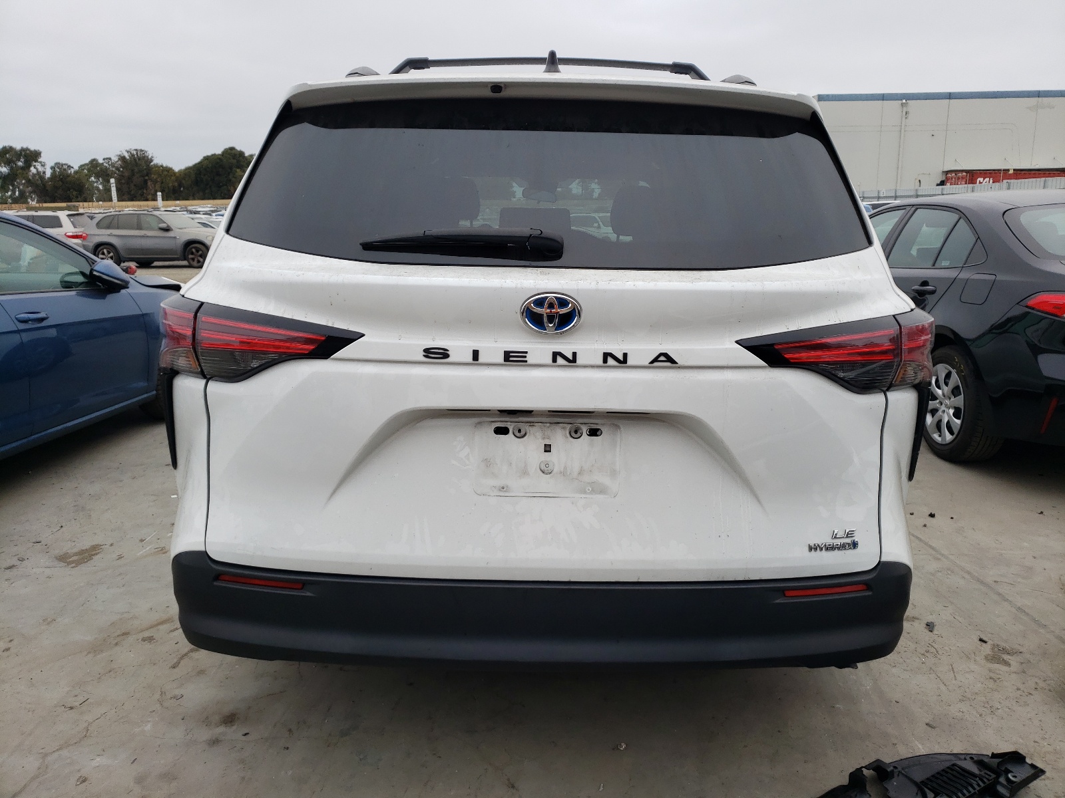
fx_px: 800
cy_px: 399
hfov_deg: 67.3
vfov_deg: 53.1
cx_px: 532
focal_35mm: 26
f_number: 1.5
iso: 50
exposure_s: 1/667
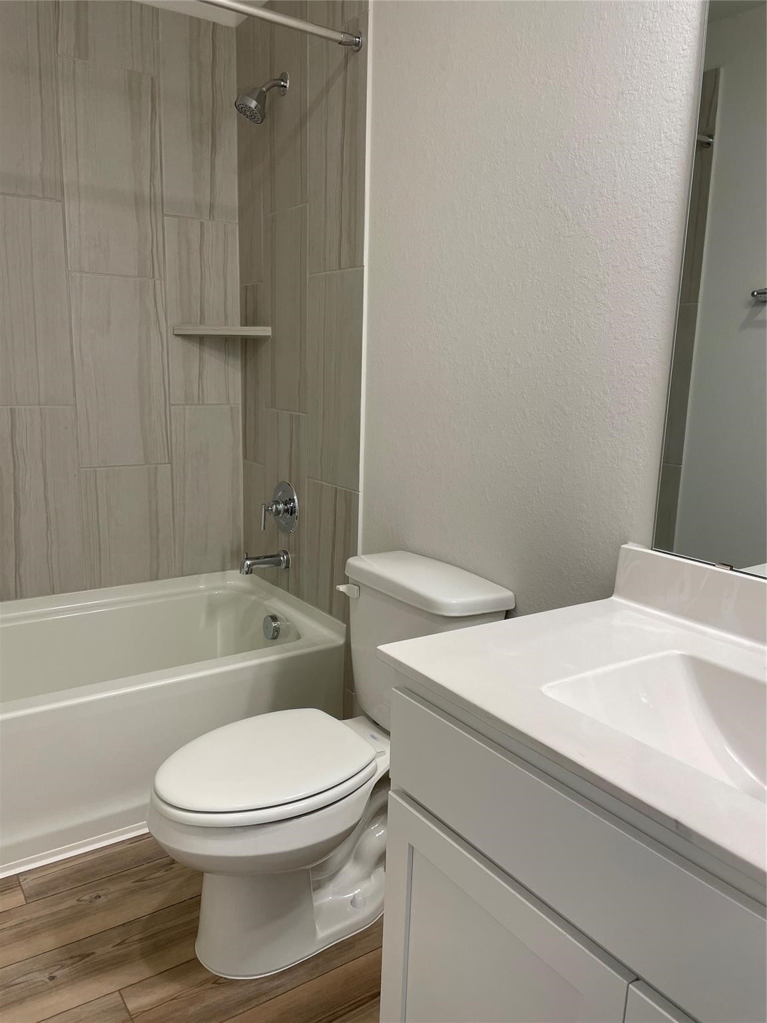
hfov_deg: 53.1
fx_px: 768
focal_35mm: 26
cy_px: 512
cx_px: 384
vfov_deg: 67.3
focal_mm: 4.2
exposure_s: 1/120
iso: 64
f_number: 1.6
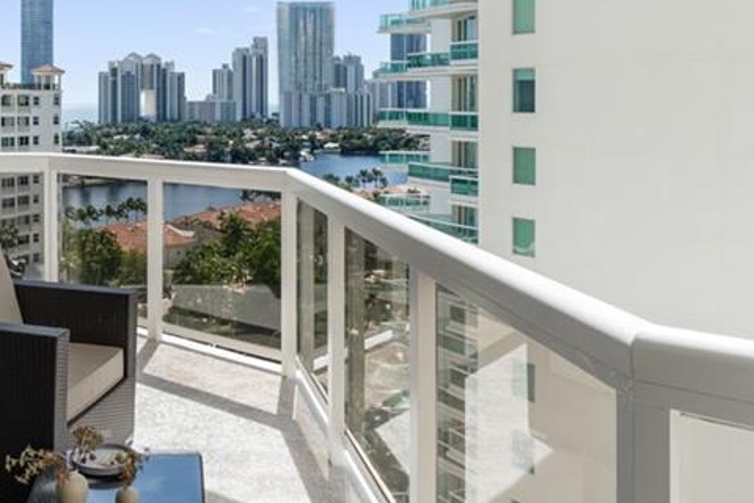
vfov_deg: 32.1
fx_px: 838
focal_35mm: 40
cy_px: 69
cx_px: 171
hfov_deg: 46.4
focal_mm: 12
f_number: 9
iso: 100
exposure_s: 1/40
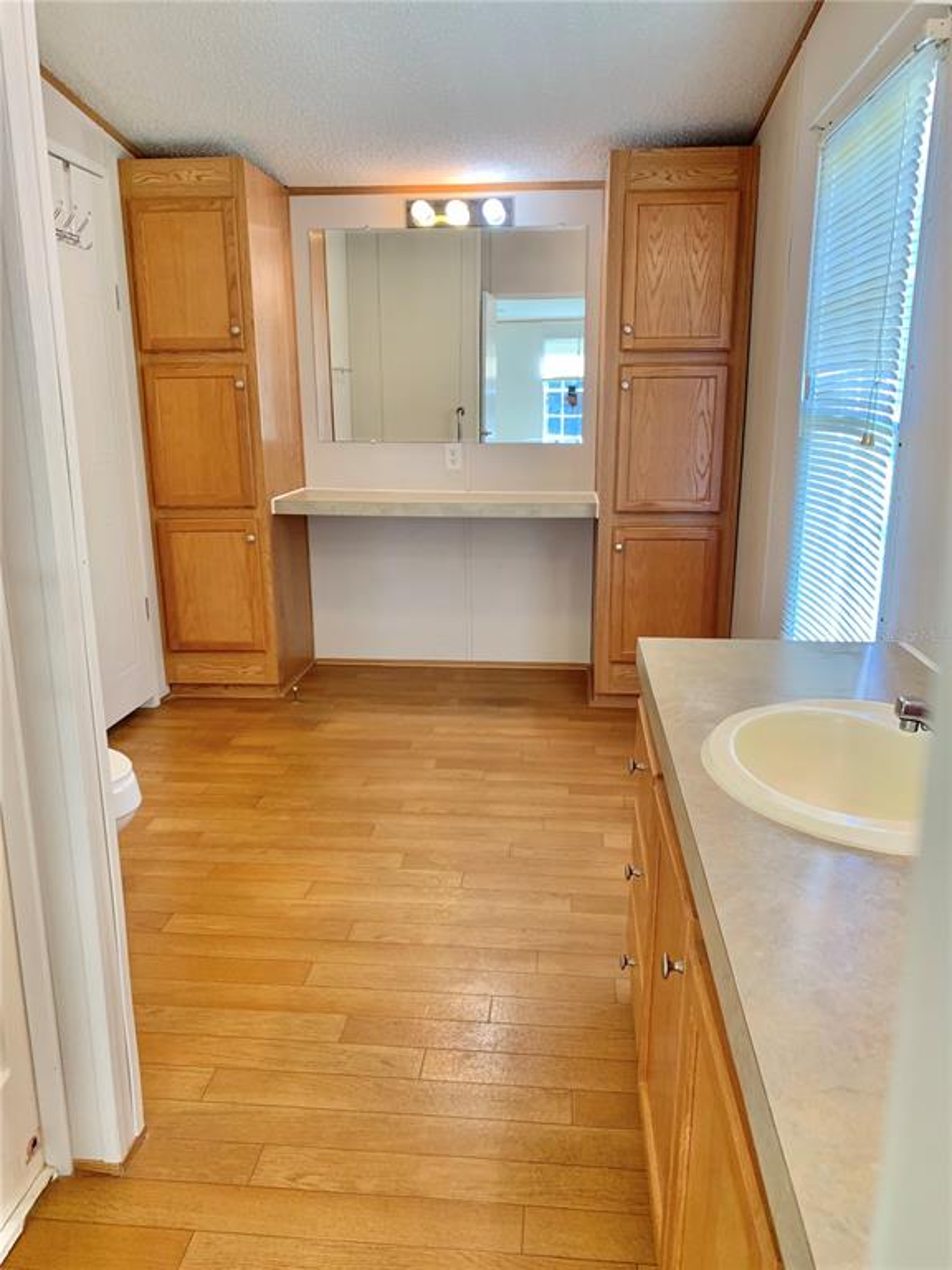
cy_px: 635
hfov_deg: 53.1
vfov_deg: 67.3
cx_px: 476
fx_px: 953
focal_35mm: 26
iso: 80
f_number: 1.8
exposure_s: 1/60
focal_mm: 4.25
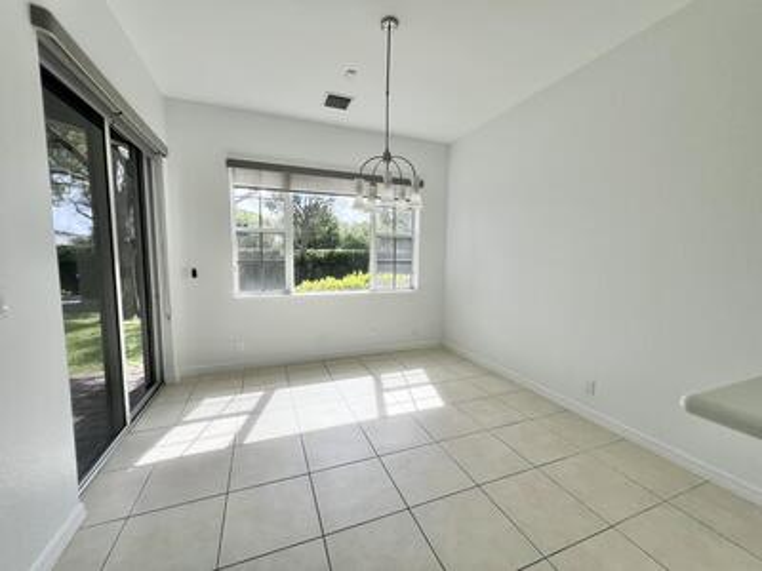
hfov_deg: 106.2
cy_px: 286
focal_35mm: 13
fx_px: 286
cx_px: 381
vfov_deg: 89.9
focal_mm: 1.57
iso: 32
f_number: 1.8
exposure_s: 1/384
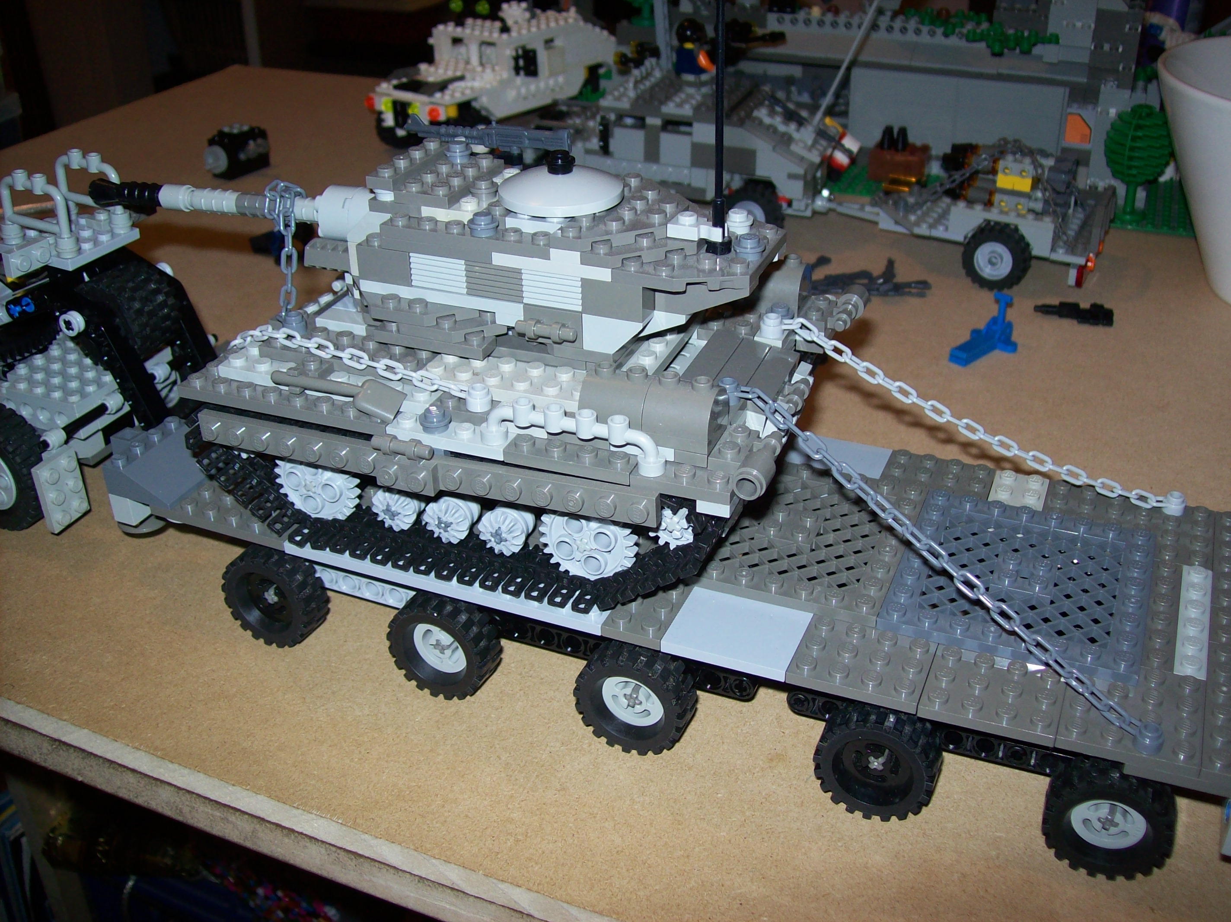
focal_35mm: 36
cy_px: 461
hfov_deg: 51.4
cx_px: 616
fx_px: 1280
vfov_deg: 39.6
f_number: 2.7
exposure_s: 1/64
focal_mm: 6
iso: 80
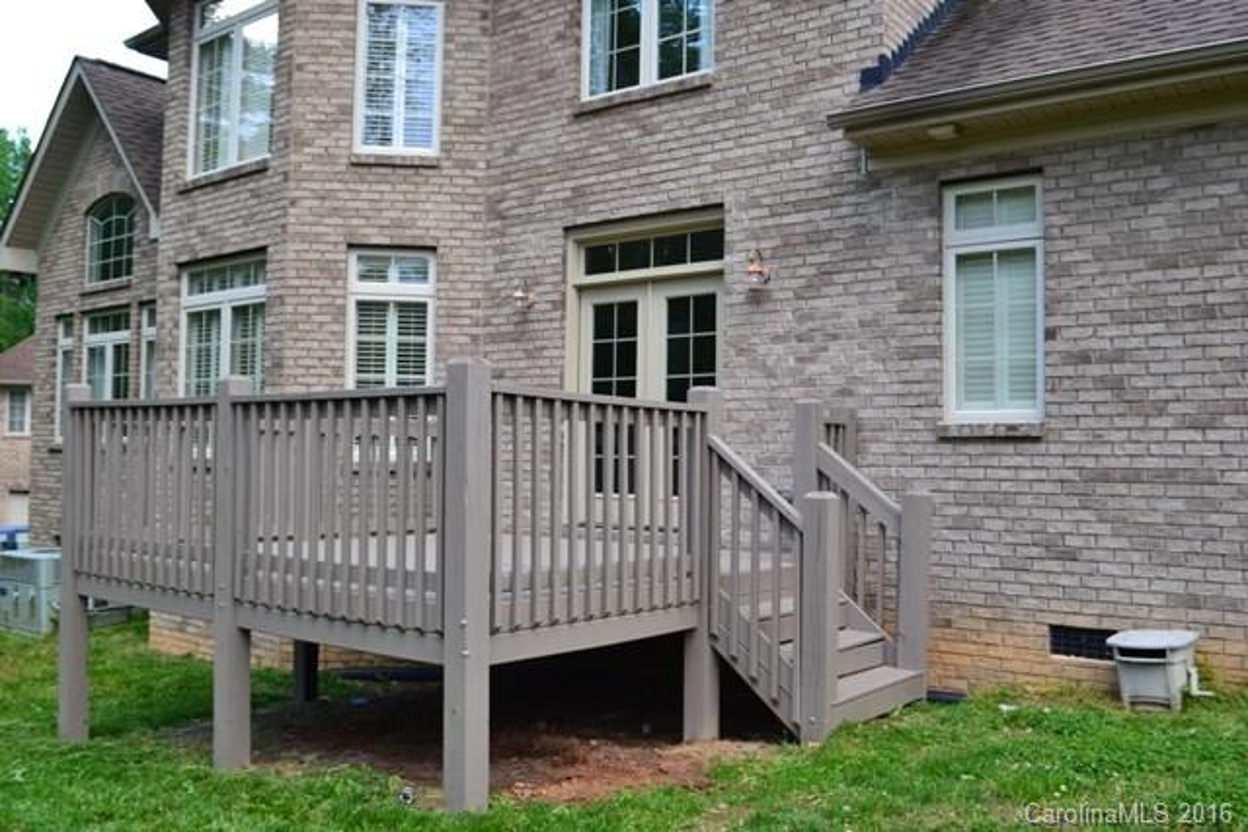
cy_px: 416
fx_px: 1040
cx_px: 624
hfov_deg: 61.9
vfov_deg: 43.6
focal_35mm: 30
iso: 400
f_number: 8
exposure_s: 1/60
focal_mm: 20
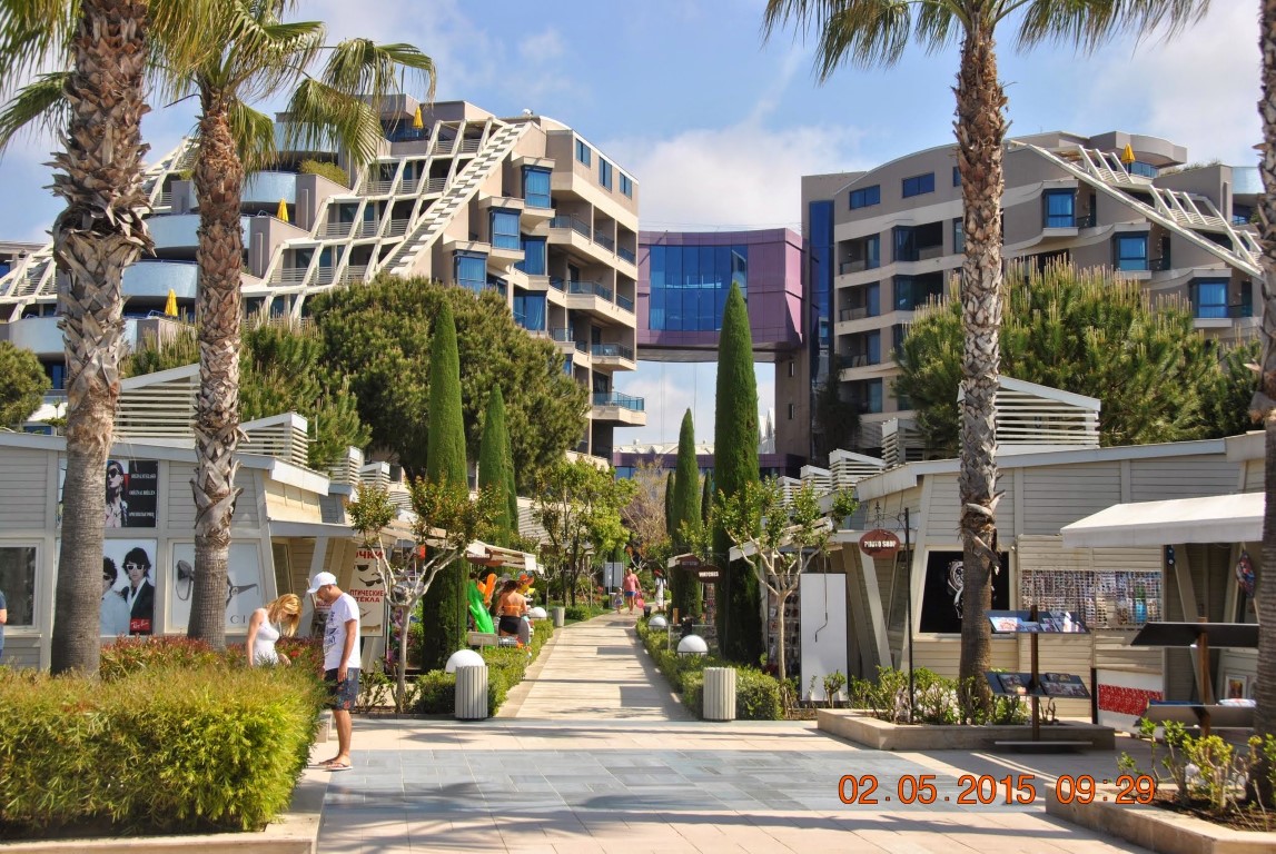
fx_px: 1703
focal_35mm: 48
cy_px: 427
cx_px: 638
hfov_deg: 41.1
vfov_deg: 28.2
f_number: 8
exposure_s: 1/250
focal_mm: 32
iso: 100
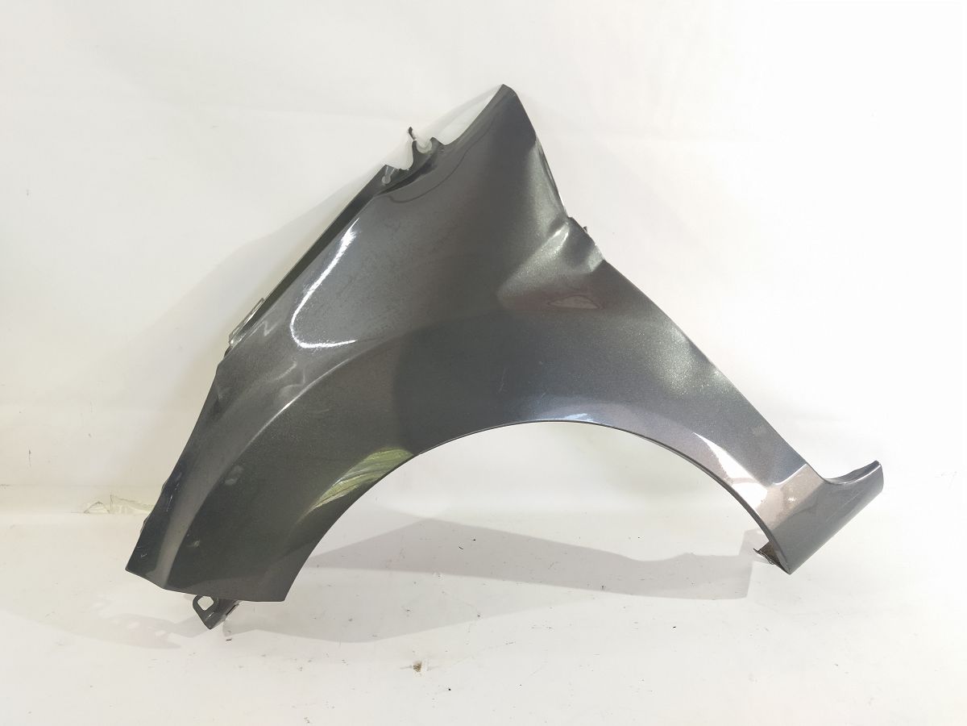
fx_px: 754
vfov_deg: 51.4
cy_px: 363
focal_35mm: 27
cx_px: 484
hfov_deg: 65.3
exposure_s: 1/50
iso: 231
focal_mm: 4.71
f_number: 1.79
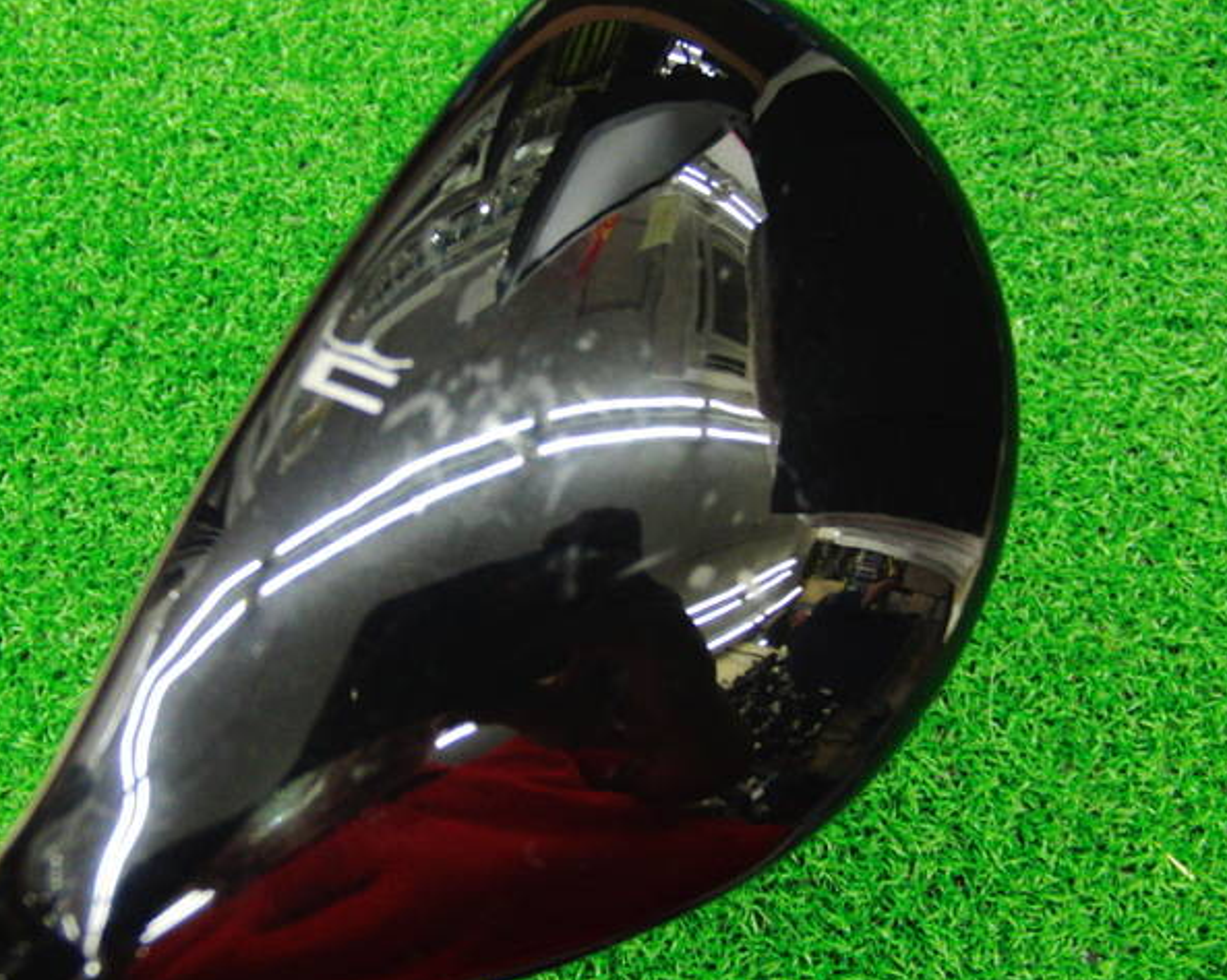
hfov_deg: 46.8
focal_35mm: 39
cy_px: 494
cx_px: 579
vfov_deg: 38.2
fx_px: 1416
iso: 400
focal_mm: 6.42
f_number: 3.6
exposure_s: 1/20
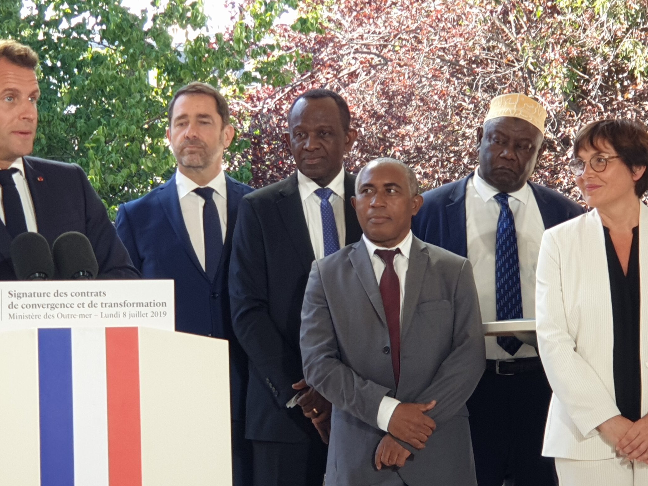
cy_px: 264
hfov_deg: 30.2
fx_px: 1198
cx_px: 282
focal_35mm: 64
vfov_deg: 22.9
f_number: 2.4
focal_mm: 6
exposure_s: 1/100
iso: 40
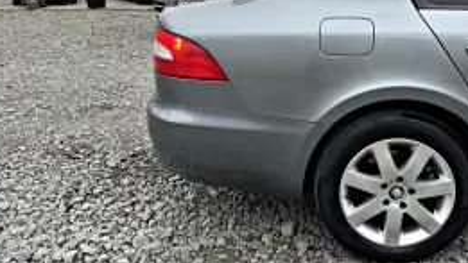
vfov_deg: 32.2
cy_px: 63
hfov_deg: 54.5
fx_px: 447
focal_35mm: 36
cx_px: 298
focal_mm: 6.76
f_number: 1.78
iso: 80
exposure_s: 1/100
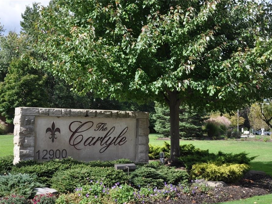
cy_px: 104
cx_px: 127
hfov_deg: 38.2
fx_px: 393
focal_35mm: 50
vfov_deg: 29.1
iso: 200
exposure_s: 1/125
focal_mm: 30
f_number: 11
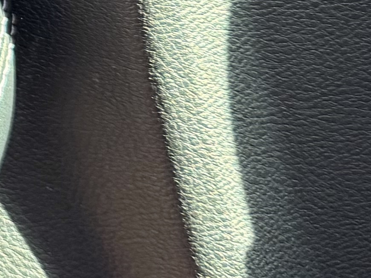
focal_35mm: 158
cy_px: -194
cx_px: -592
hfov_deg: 10.4
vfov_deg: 9.0
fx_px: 1693
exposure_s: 1/162
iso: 160
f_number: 1.78
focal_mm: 6.76
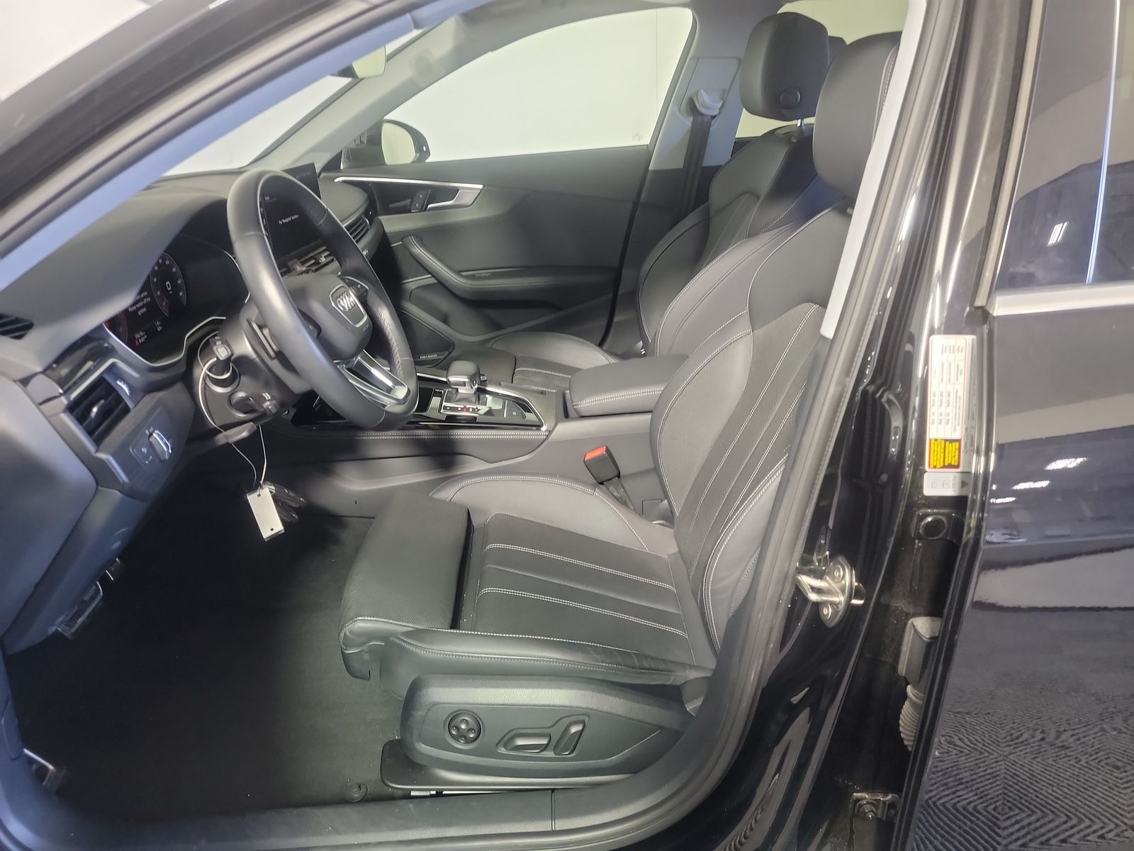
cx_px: 567
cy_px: 426
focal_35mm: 24
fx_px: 786
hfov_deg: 71.6
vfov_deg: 56.8
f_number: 1.8
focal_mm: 6.7
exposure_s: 1/59
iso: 701
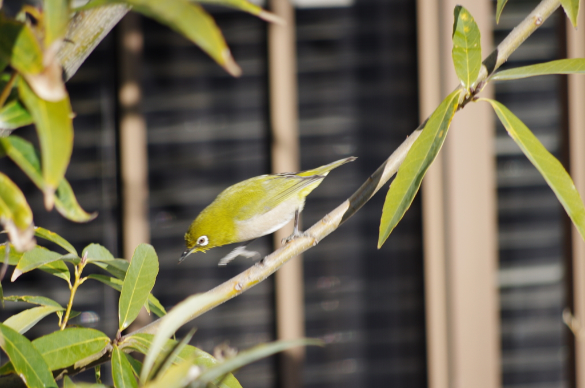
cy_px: 194
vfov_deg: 3.0
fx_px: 7303
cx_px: 292
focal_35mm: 450
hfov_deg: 4.6
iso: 250
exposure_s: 1/320
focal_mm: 300
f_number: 8
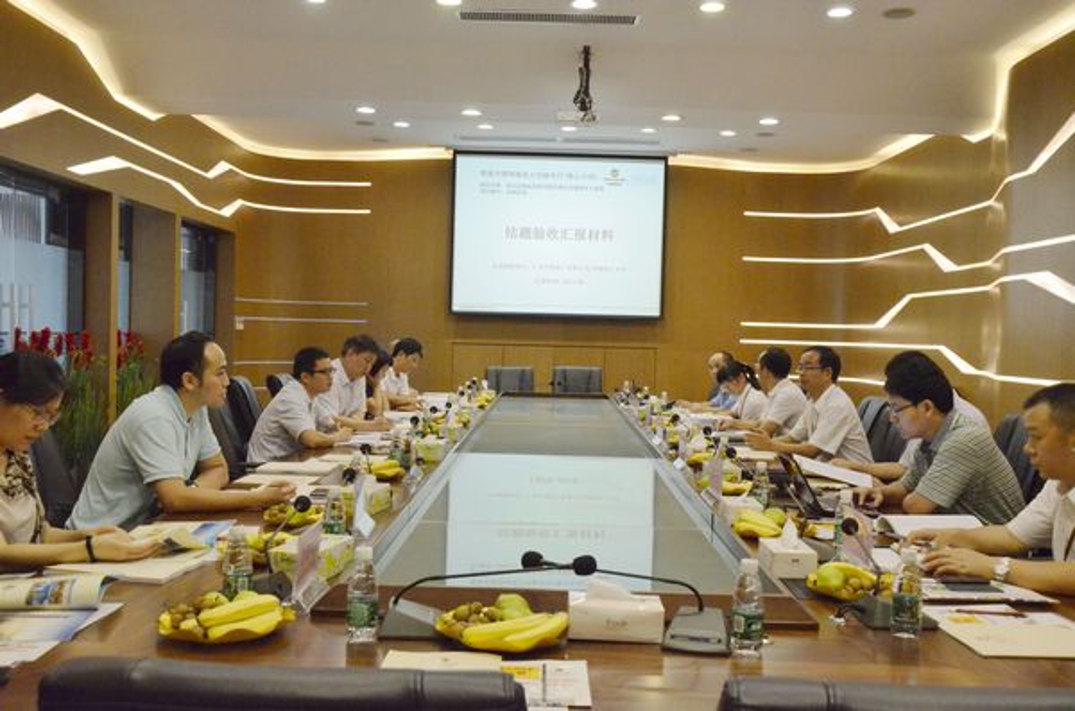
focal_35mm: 36
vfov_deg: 36.7
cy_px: 356
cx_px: 538
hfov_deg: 53.2
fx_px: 1072
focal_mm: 24
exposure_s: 1/100
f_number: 7.1
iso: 4500
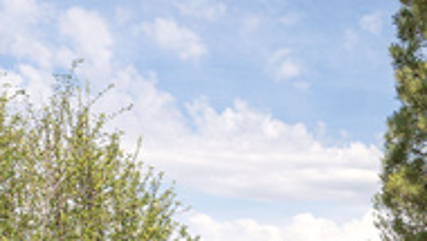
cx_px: 692
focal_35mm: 79
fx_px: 895
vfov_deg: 13.6
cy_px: 445
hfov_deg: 21.2
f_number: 7.1
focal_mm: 14
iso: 320
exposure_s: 1/1000
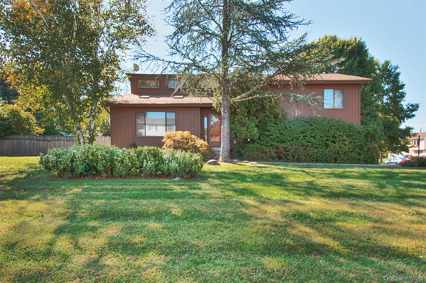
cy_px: 142
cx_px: 213
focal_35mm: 21
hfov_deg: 81.3
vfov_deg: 59.4
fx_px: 248
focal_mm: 14
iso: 200
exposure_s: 1/25
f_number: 14
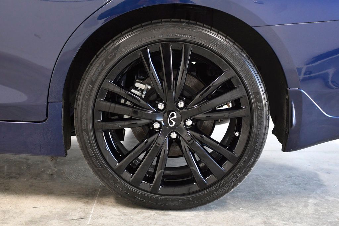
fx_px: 452
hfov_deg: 41.1
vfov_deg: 28.1
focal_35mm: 48
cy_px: 113
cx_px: 170
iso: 1250
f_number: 3.5
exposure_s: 1/320
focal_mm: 32
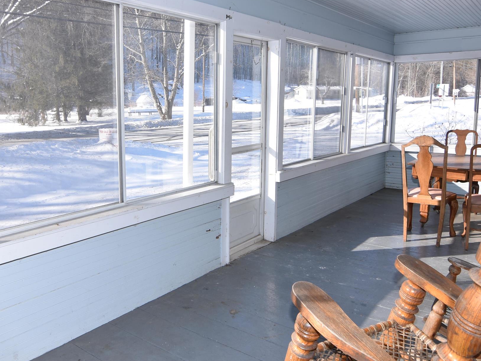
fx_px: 415
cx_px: 194
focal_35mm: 30
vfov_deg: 46.8
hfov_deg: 59.7
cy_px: 162
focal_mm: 11
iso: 100
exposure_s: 1/160
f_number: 6.3
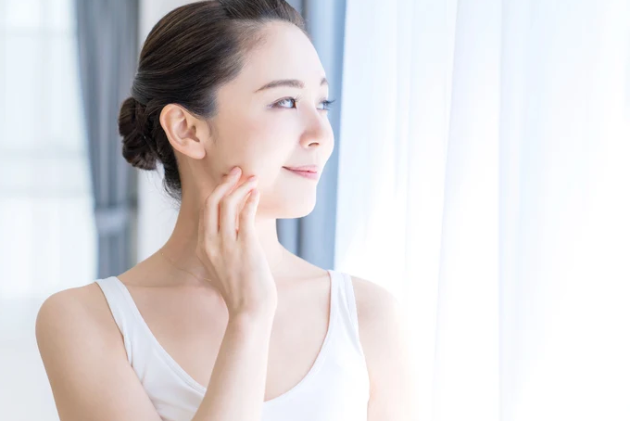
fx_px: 1155
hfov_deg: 30.5
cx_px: 324
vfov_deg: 20.6
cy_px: 213
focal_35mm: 66
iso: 100
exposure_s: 1/320
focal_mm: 62
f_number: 2.8
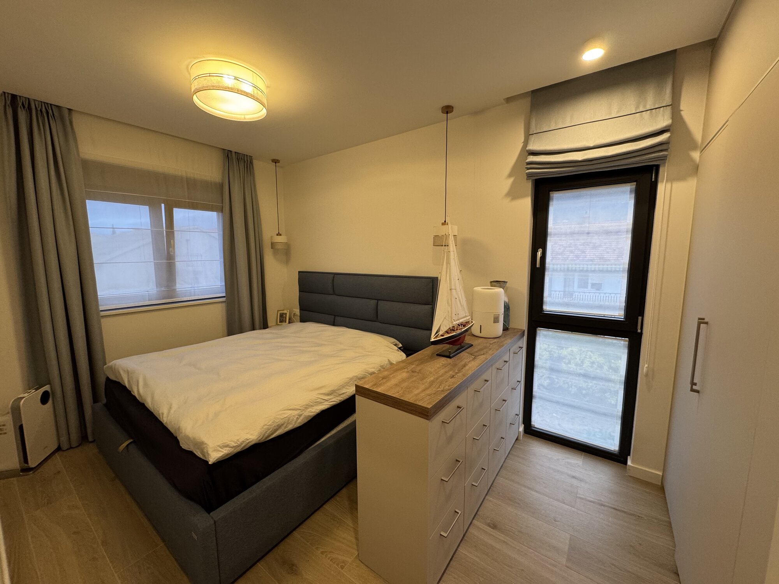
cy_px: 292
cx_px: 390
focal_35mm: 14
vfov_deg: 85.7
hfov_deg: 102.1
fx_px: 315
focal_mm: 2.22
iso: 200
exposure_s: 1/50
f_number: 2.2
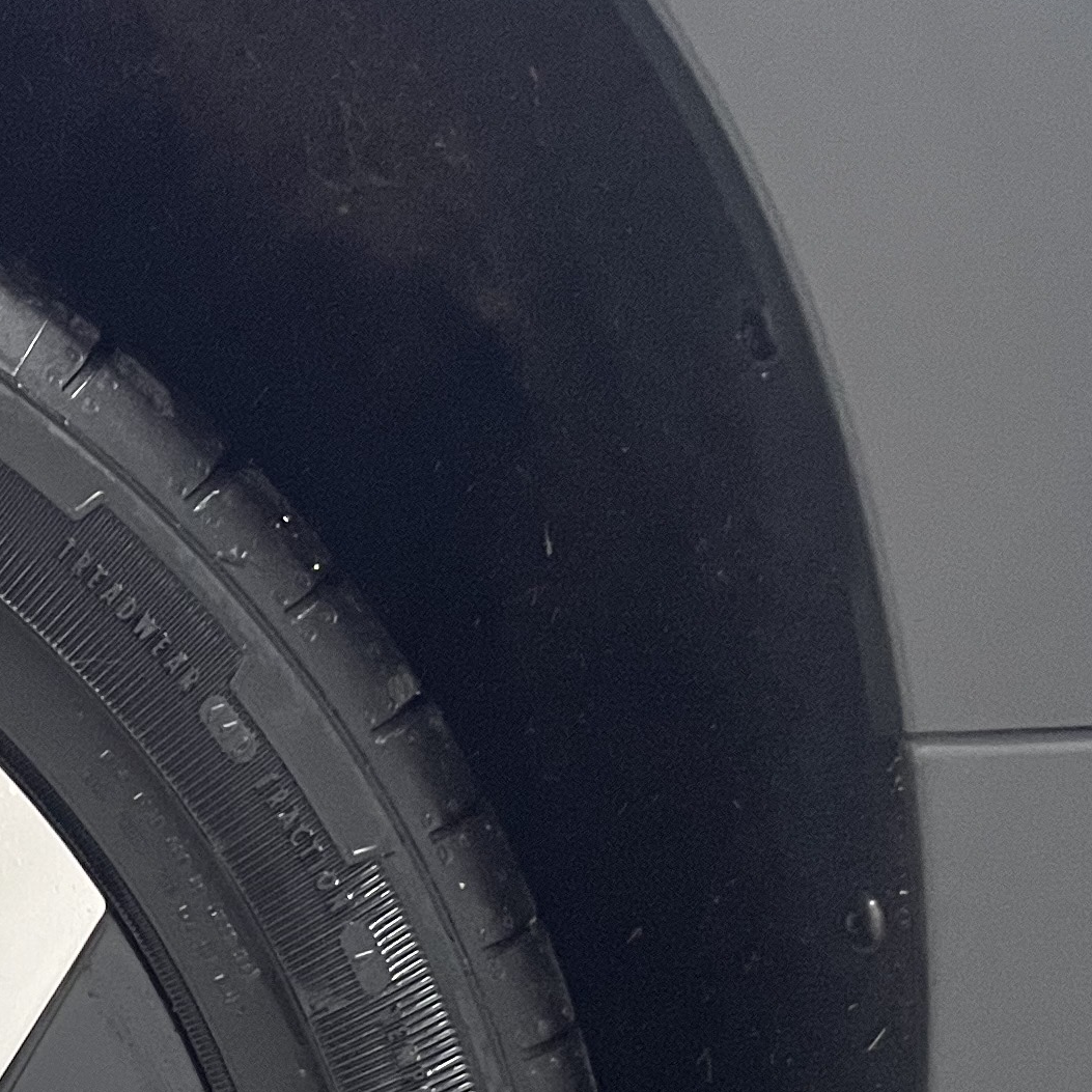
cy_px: 1479
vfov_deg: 18.2
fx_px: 3141
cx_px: -915
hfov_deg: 16.3
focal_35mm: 88
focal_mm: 5.1
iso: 500
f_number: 1.6
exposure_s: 1/60
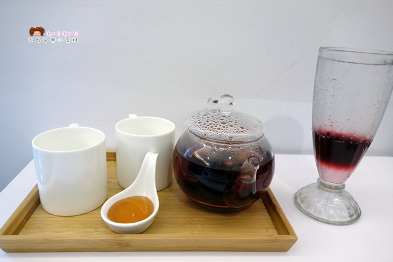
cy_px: 131
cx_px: 196
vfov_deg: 46.4
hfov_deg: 65.5
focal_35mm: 28
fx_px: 306
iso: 320
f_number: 4
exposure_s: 1/30
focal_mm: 10.4
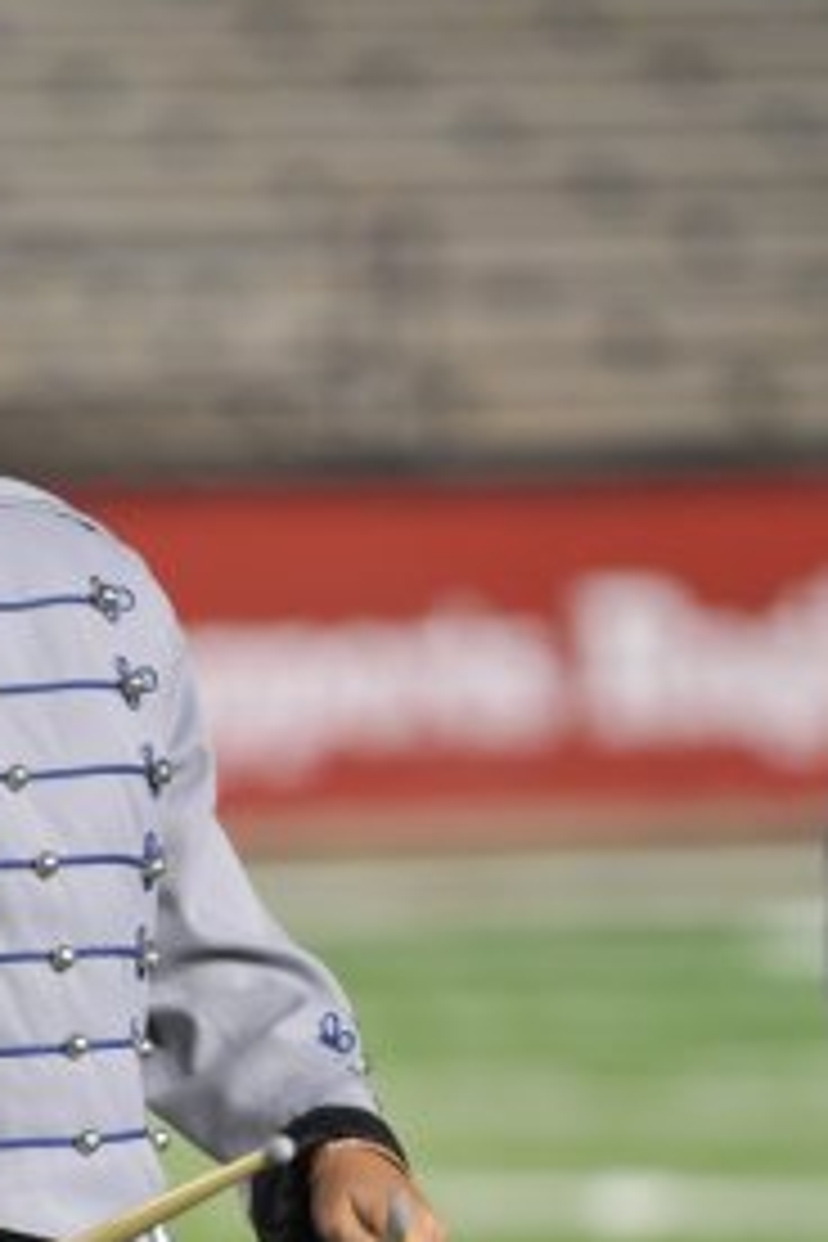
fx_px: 22492
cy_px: 1166
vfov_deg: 3.2
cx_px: -38
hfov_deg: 2.1
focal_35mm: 652
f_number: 2.8
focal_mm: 200
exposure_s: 1/160
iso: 800
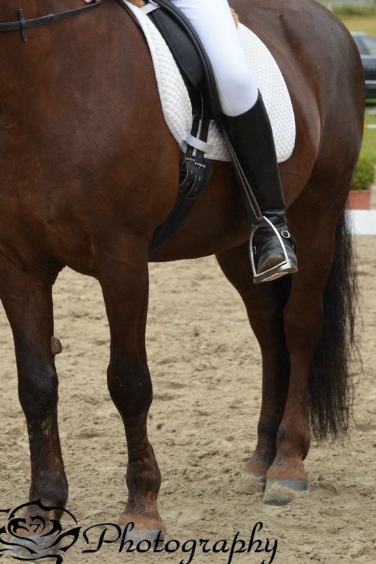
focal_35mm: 192
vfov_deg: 10.7
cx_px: 62
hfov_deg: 7.1
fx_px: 3009
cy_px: 69
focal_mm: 70
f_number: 5
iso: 640
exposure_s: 1/1250
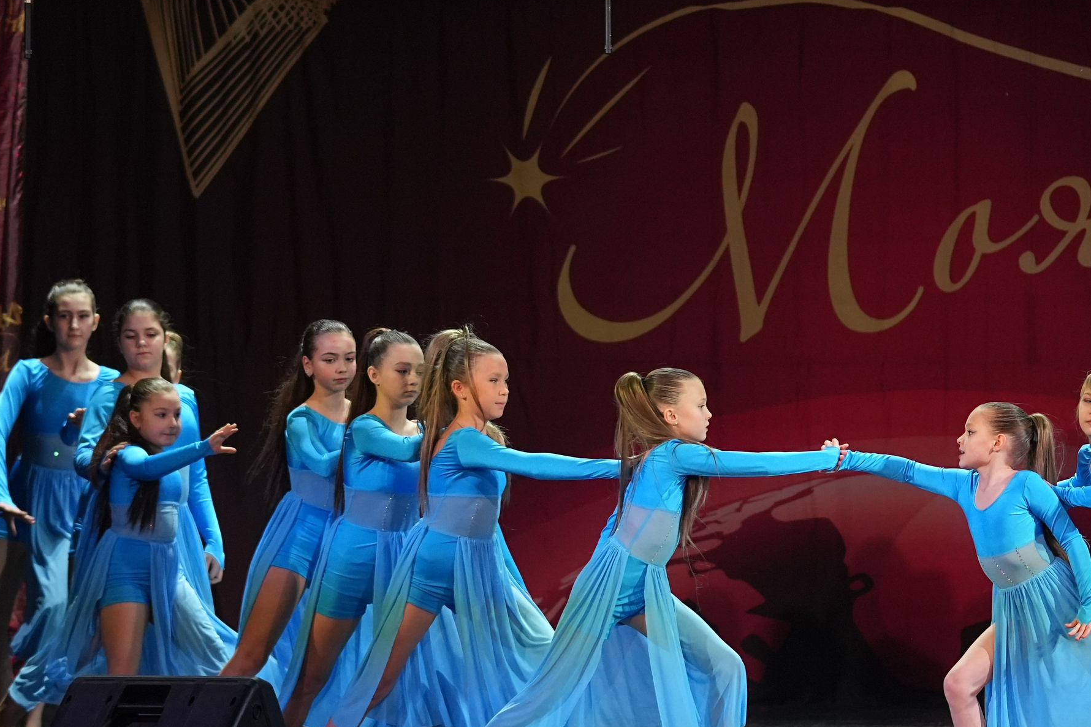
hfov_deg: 13.6
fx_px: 4576
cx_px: 775
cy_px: 387
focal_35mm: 151
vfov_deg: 9.1
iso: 2000
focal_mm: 70
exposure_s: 1/400
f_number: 2.8
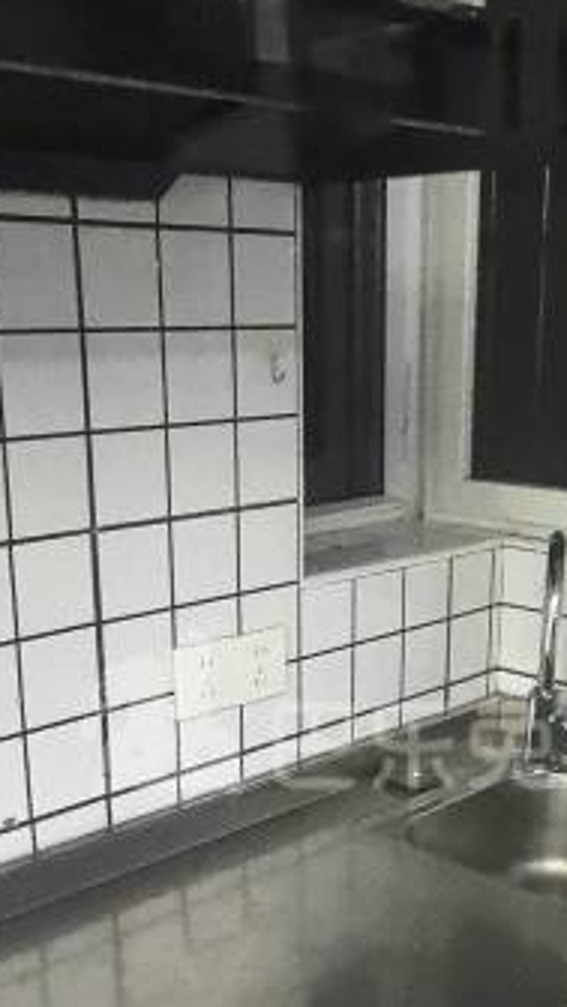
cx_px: 318
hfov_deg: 26.5
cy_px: 715
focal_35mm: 45
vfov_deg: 44.4
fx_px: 1203
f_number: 2.2
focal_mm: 1.95
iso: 2000
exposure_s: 1/50
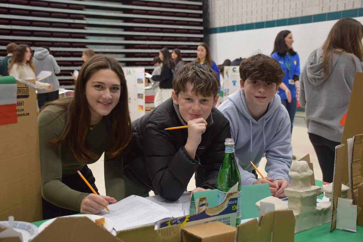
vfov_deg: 29.9
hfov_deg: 43.6
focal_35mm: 45
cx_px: 182
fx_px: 454
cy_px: 121
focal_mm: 30
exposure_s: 1/60
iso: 900
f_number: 4
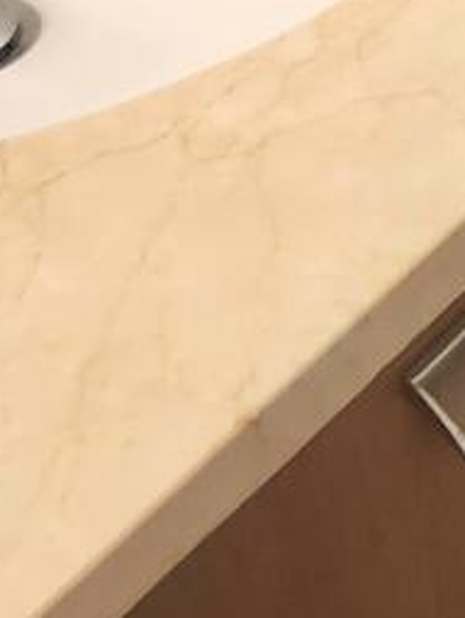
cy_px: -873
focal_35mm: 181
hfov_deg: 6.9
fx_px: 3236
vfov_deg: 9.6
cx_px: 1634
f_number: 1.8
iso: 100
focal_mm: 5.4
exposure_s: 1/120
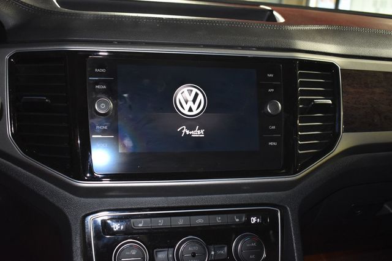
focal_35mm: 36
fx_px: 392
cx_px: 196
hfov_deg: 53.2
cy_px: 130
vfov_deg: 36.8
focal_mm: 24
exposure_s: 1/13
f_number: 4
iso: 1600
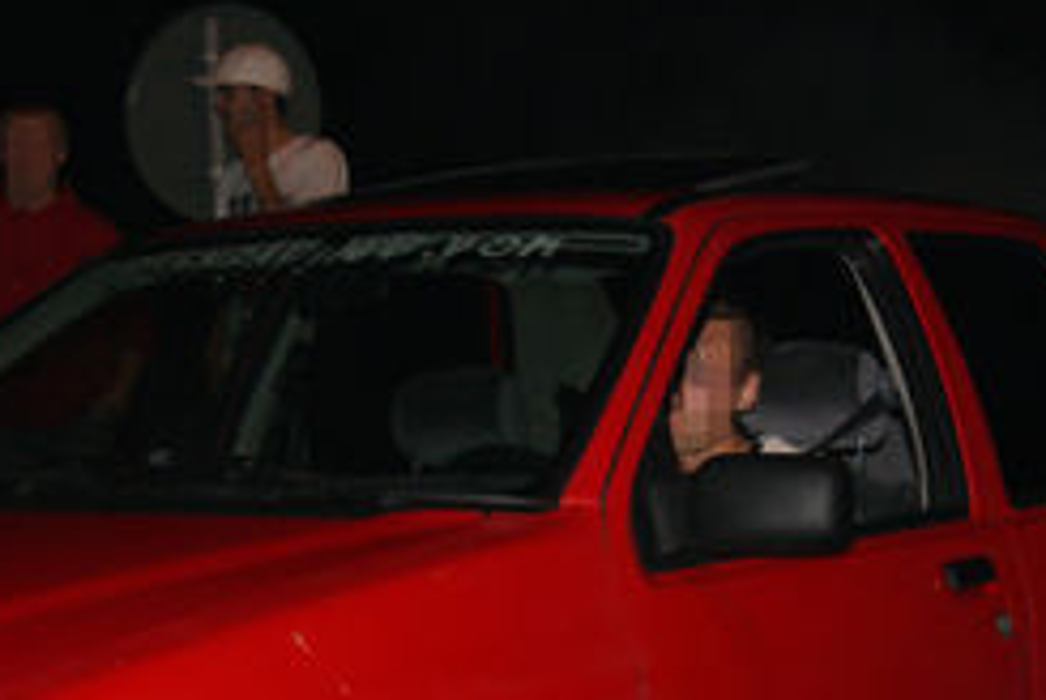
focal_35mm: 94
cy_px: 828
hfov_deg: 21.6
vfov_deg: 14.2
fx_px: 2734
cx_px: 696
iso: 400
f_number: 5.6
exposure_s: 1/60
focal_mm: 24
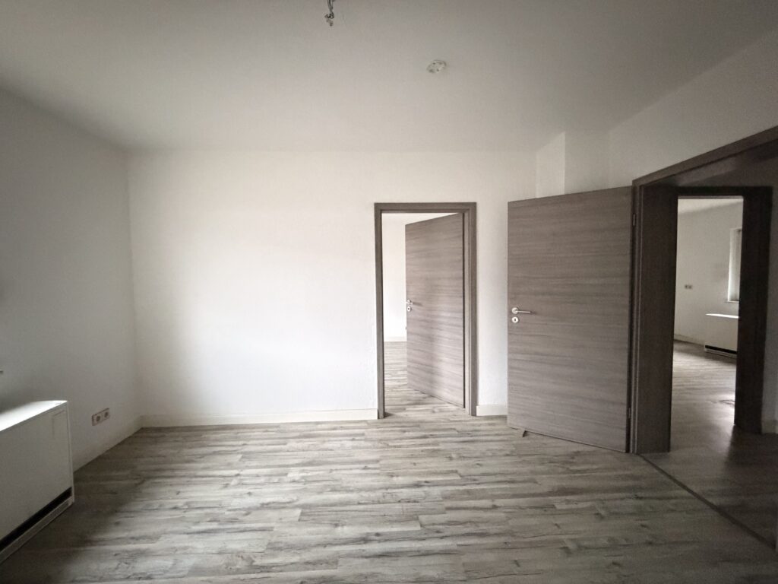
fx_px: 315
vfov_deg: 85.7
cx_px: 389
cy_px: 292
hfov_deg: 102.1
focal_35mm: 14
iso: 1600
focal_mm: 2.22
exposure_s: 1/30
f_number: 2.2
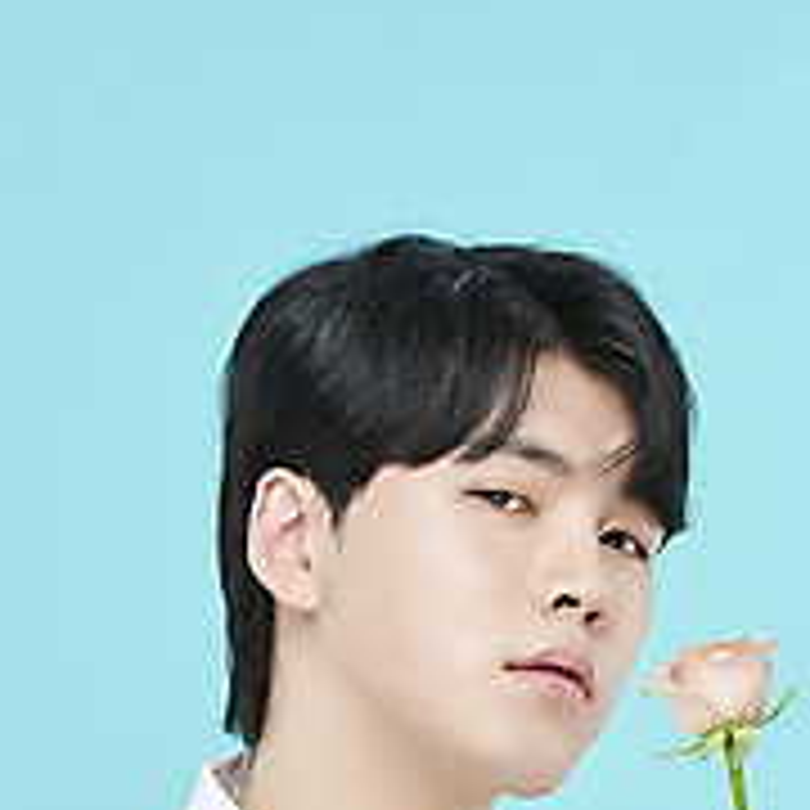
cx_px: 371
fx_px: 9028
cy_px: 518
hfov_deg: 5.1
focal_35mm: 341
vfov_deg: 5.1
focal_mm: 180
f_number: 7.1
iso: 64
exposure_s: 1/125
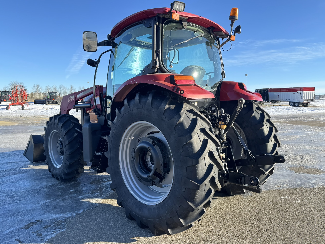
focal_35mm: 25
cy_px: 117
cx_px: 156
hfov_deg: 69.4
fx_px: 235
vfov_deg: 54.9
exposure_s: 1/582
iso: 80
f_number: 1.78
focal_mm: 6.76
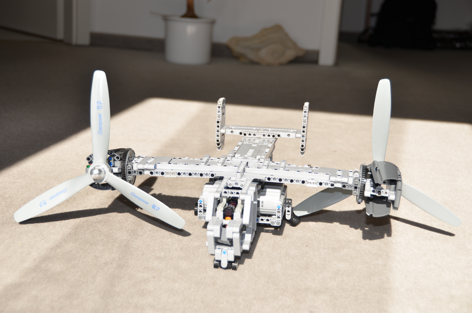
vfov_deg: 21.5
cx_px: 236
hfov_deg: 32.0
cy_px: 156
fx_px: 824
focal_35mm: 63
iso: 100
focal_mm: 42
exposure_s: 1/250
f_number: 4.5
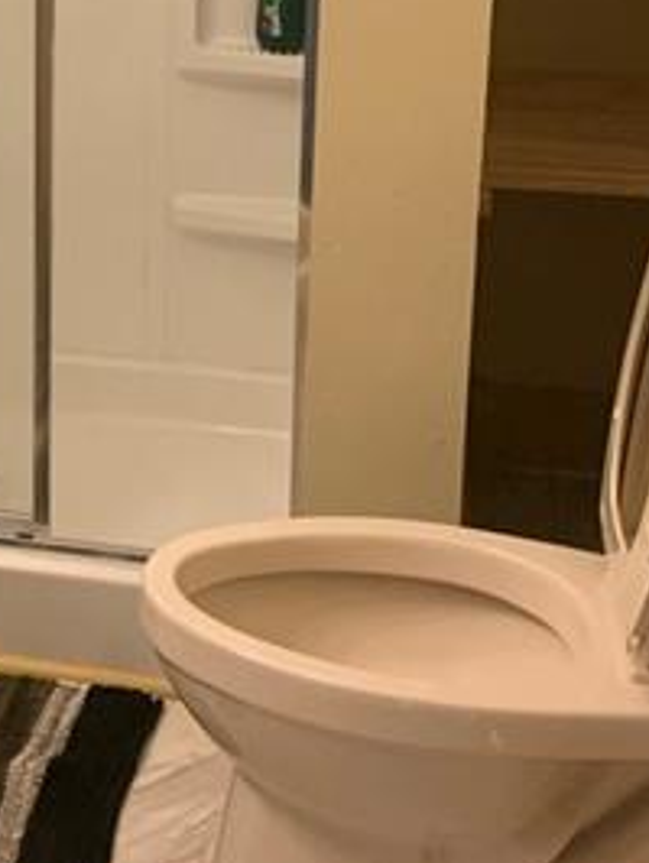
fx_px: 1872
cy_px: 237
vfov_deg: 25.7
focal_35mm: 75
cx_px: -49
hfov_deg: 19.0
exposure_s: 1/60
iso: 200
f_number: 1.8
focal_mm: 4.25
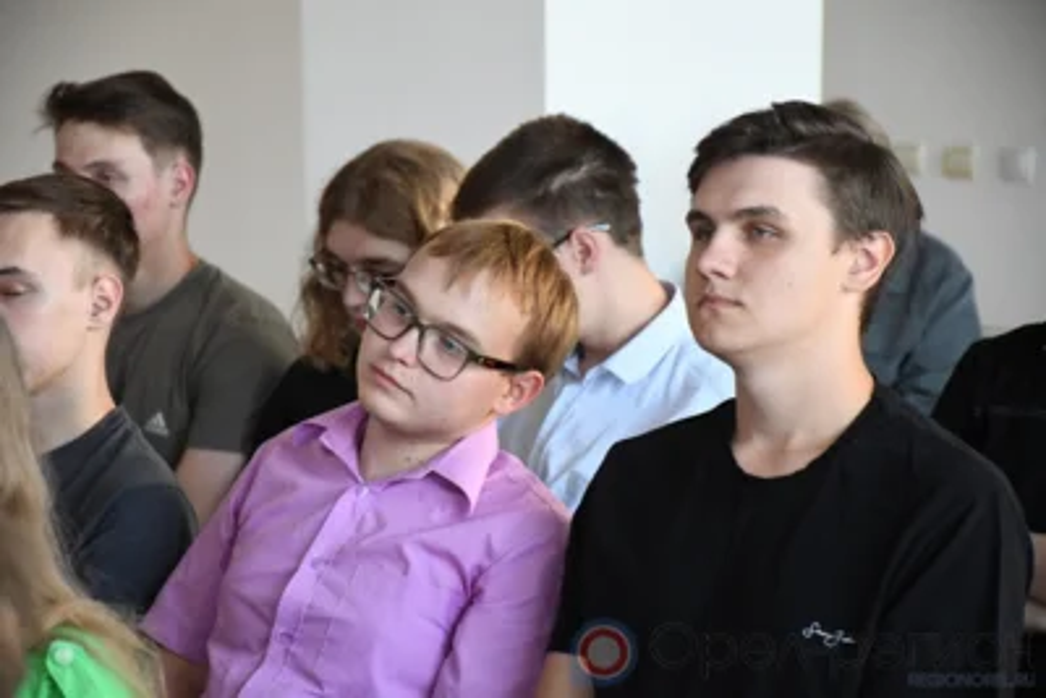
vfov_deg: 8.7
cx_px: 523
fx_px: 4563
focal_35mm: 157
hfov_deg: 13.1
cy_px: 349
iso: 3200
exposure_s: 1/320
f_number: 5.6
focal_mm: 105
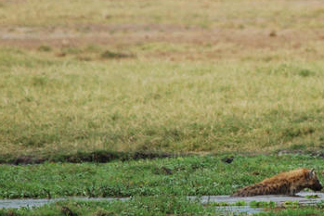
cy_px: 108
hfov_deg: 1.7
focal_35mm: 1203
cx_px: 320
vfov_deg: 1.1
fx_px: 10831
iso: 160
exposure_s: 1/500
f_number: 5.6
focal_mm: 400
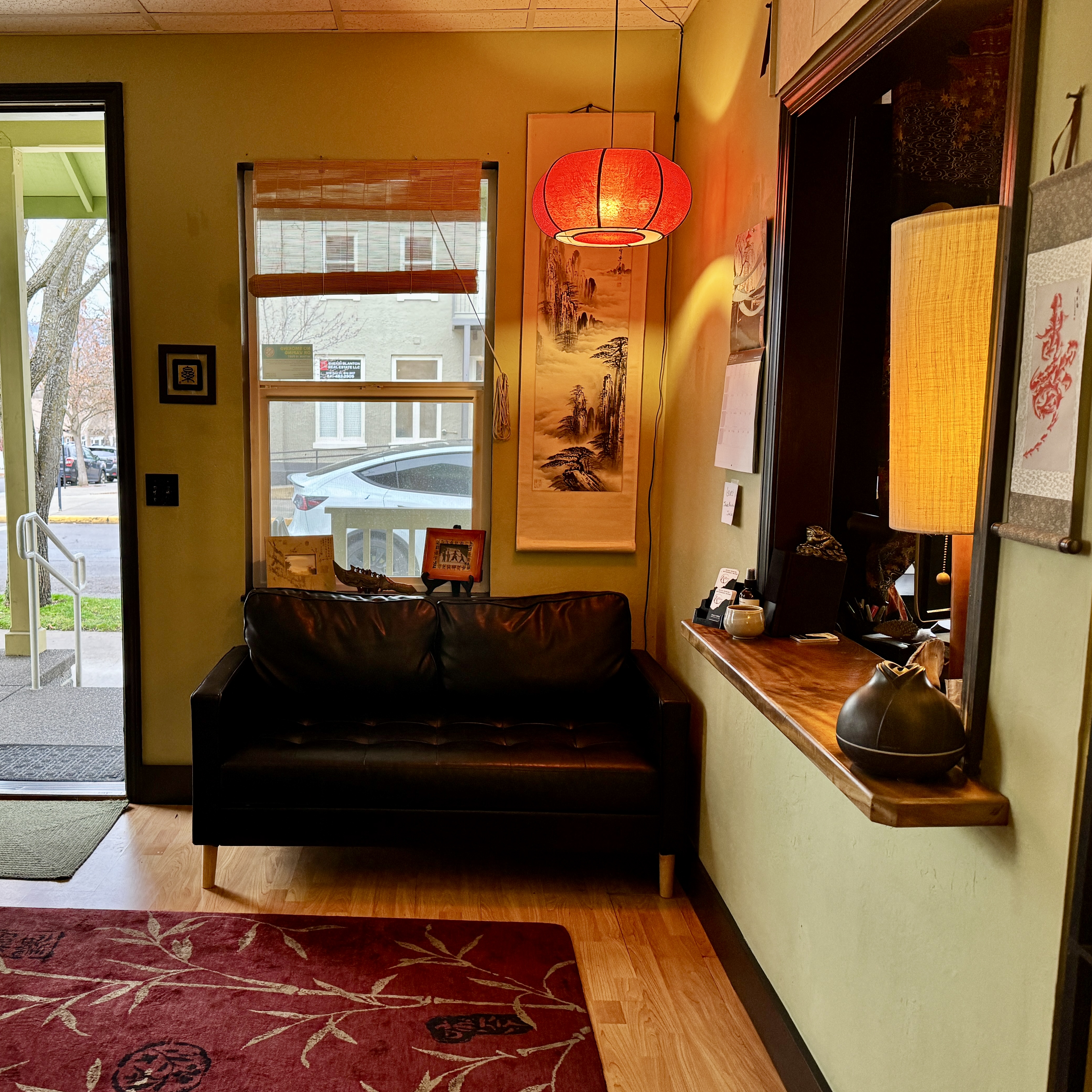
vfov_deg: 55.6
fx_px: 1035
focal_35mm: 29
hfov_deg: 54.9
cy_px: 538
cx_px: 396
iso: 250
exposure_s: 1/60
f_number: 1.78
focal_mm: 6.76
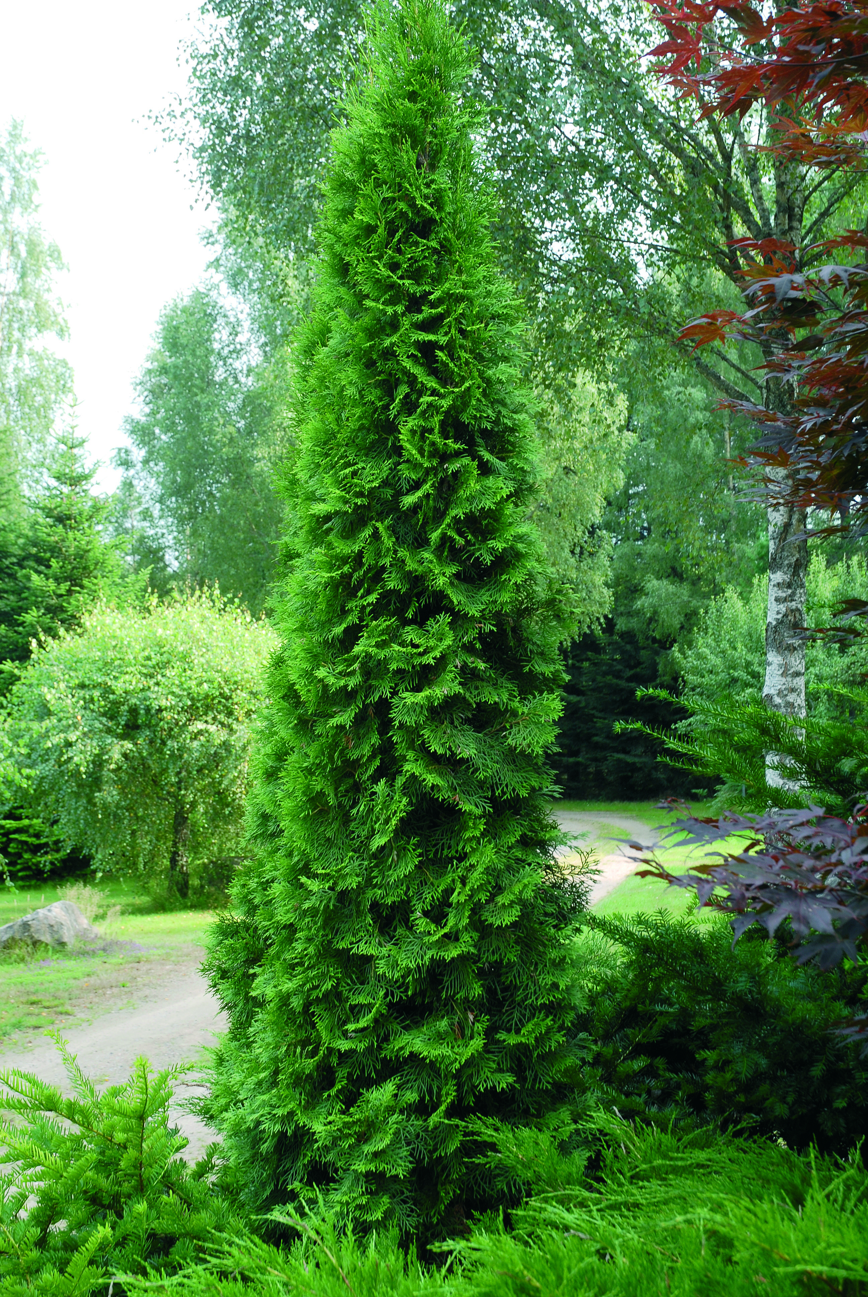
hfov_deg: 23.8
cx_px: 434
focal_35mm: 57
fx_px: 2055
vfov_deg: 35.0
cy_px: 648
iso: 100
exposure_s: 1/30
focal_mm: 38
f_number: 7.1
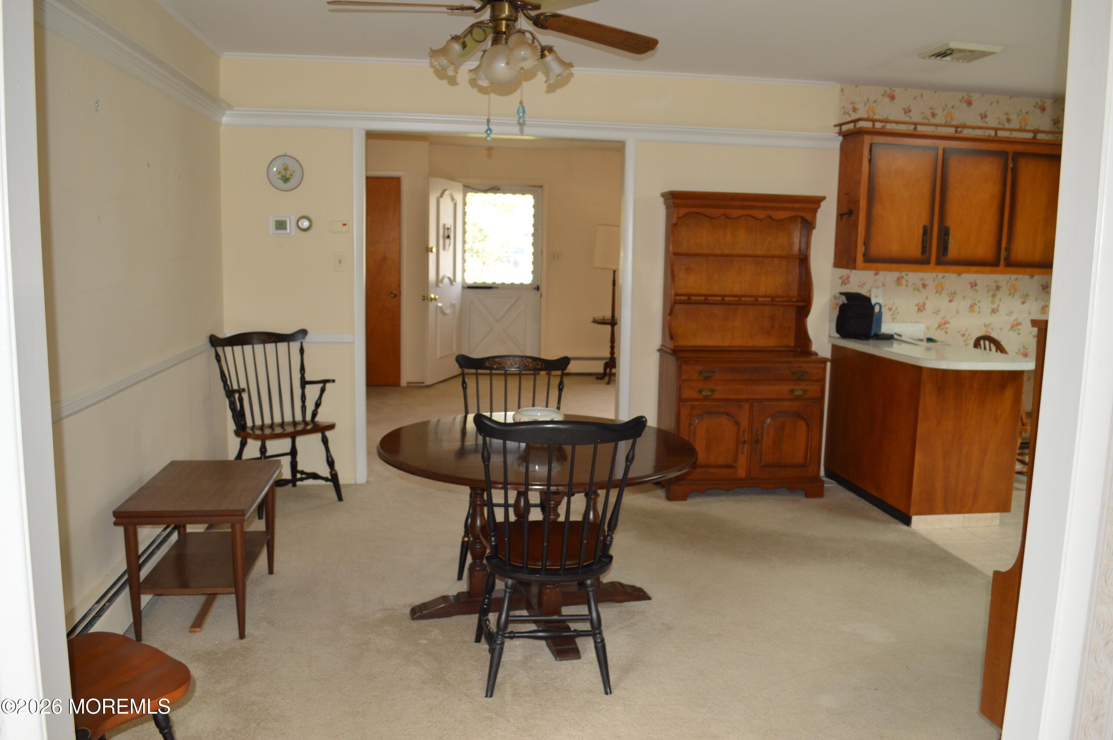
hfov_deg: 67.4
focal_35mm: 27
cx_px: 556
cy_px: 370
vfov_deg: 47.8
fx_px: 834
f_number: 4
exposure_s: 1/60
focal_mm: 18
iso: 400
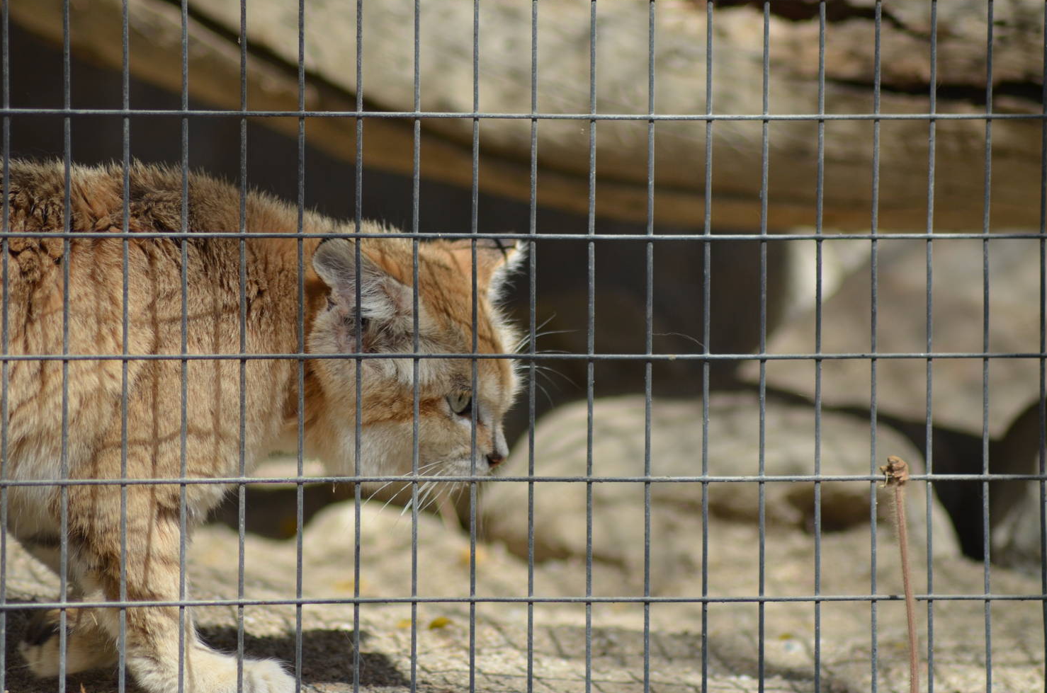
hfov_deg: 6.5
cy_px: 325
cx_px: 484
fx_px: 9187
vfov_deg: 4.3
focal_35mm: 317
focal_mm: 195
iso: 400
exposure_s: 1/1600
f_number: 4.8
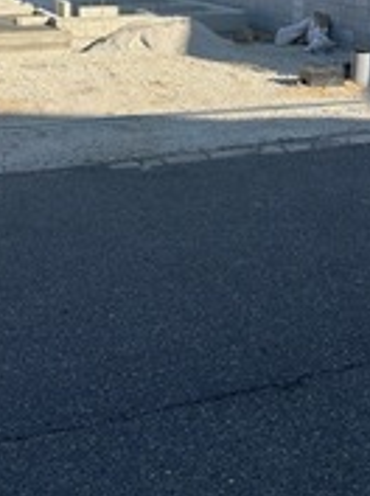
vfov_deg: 33.1
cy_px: -3
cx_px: 160
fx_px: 758
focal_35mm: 53
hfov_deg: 27.4
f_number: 1.6
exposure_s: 1/2398
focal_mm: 5.96
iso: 50
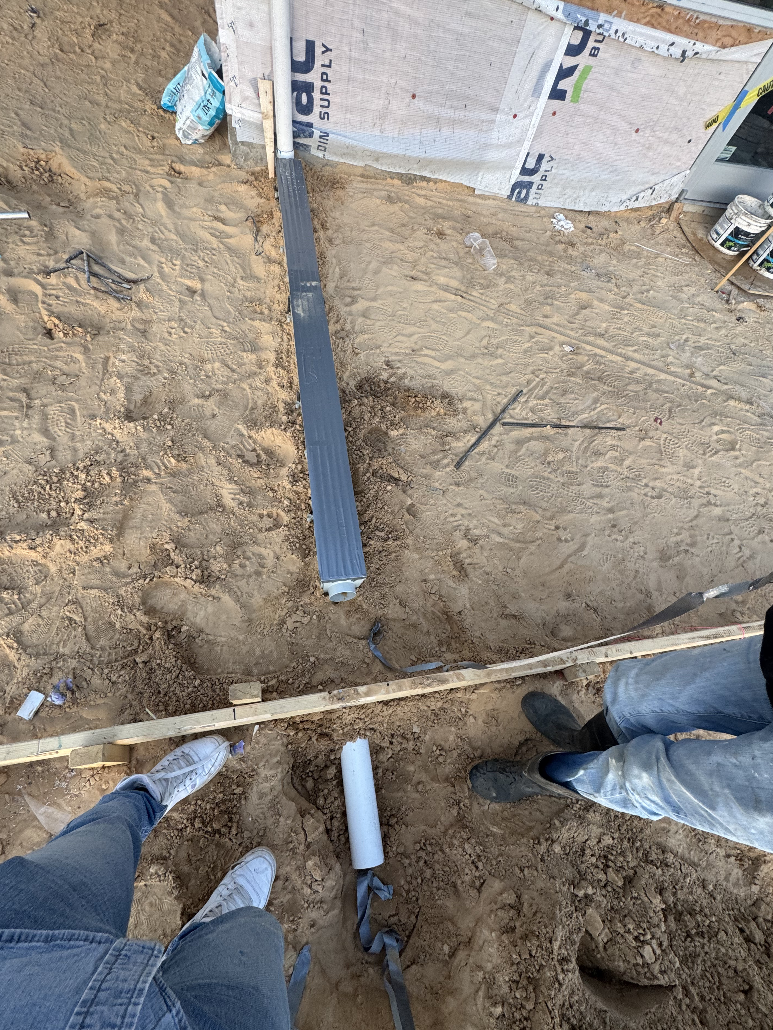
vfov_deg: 98.2
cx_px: 381
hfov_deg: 81.7
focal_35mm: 15
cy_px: 508
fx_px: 447
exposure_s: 1/99
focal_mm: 2.22
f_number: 2.2
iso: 160
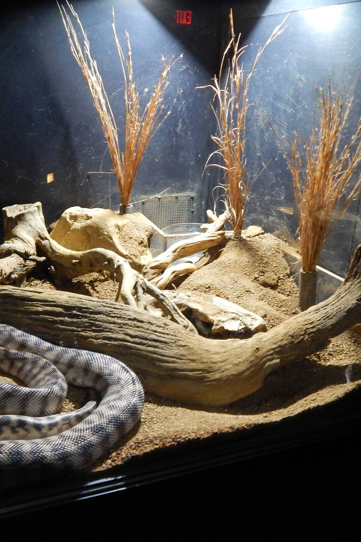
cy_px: 270
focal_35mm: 35
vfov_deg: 54.4
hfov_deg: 37.6
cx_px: 132
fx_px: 527
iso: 400
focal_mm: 4.5
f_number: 3.1
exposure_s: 1/10
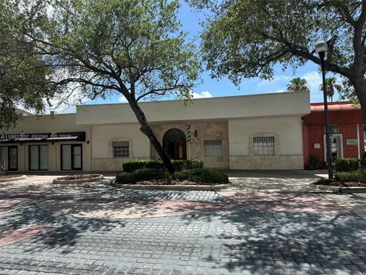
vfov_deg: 56.8
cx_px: 183
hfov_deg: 71.6
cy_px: 138
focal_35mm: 24
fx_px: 254
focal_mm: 6.86
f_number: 1.78
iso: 80
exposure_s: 1/3472
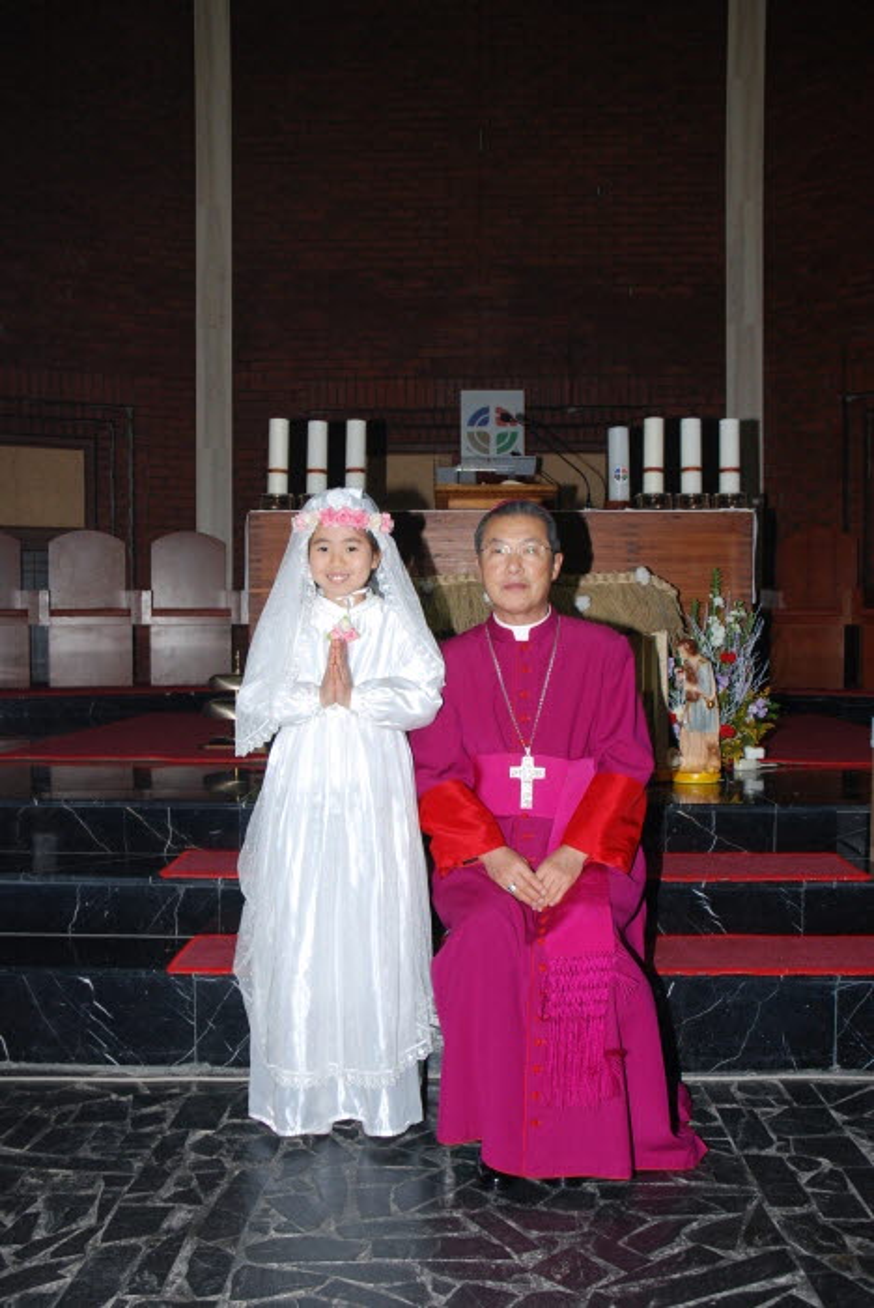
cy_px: 654
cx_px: 437
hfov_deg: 40.0
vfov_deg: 57.2
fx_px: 1199
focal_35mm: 33
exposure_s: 1/60
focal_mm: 22
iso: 200
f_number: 5.6
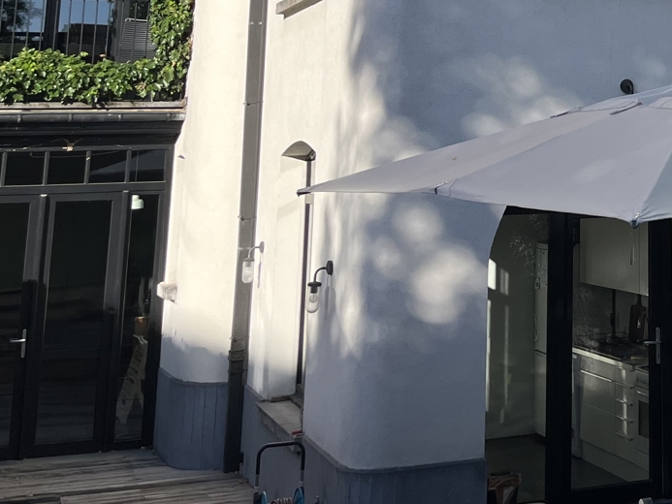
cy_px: -175
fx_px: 1398
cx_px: 718
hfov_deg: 25.3
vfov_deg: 18.8
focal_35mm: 72
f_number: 1.6
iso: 50
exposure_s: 1/4651
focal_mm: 5.1
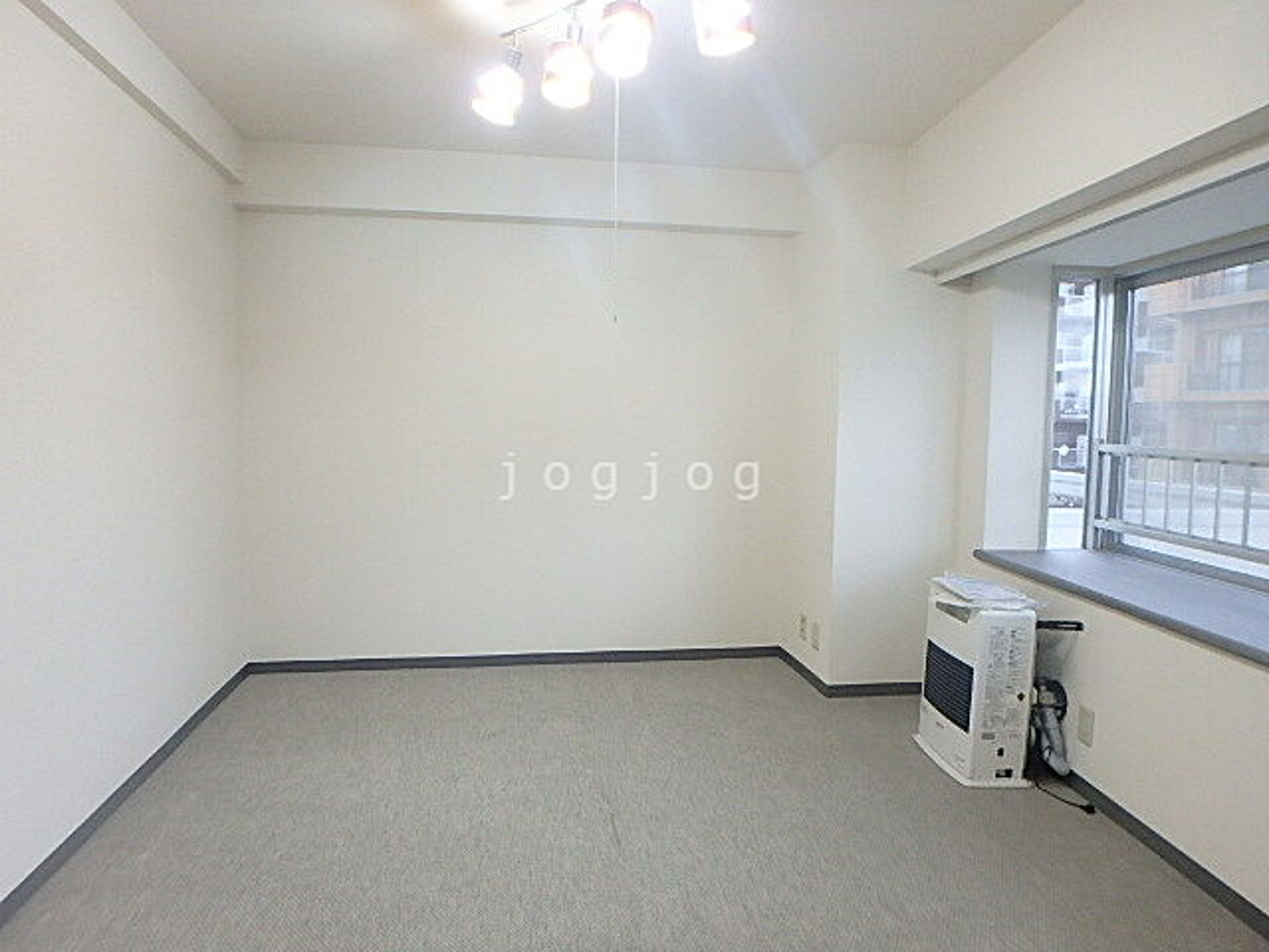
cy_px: 476
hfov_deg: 79.0
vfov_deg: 63.4
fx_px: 770
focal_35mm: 21
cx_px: 634
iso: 500
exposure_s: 1/30
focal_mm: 3.7
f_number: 3.5
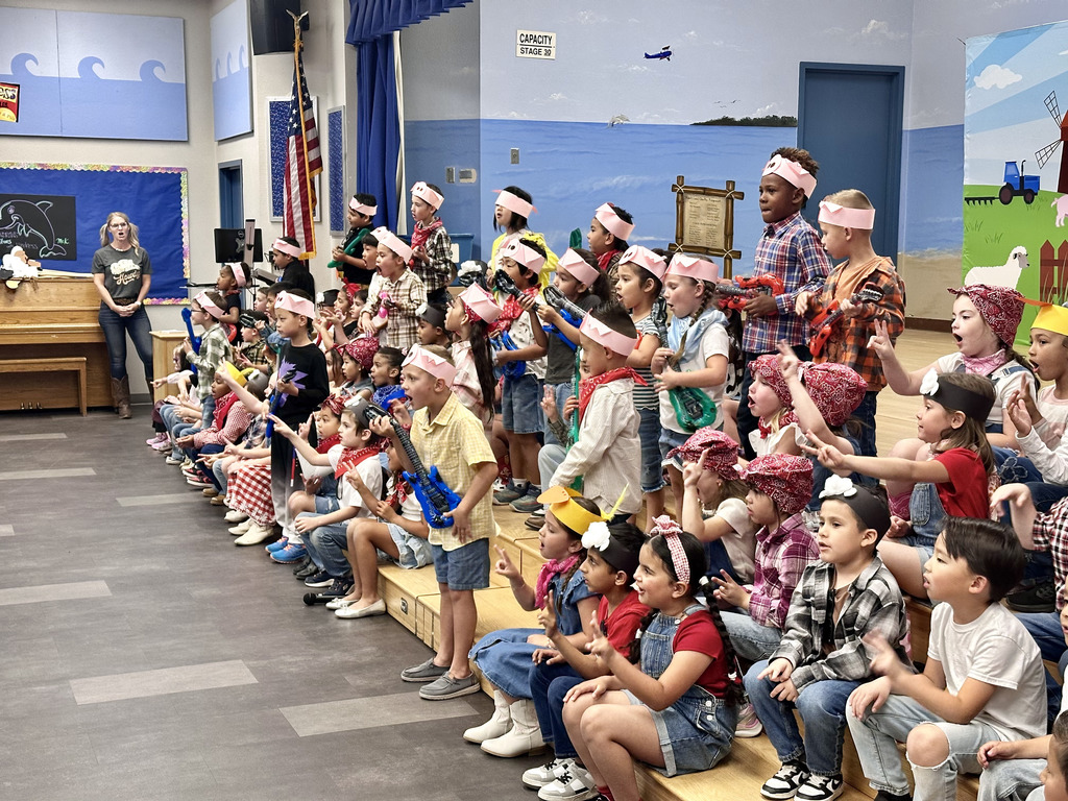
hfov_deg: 39.7
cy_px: 400
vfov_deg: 30.3
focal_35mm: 48
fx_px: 1481
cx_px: 534
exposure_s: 1/60
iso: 200
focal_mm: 6.86
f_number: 1.78
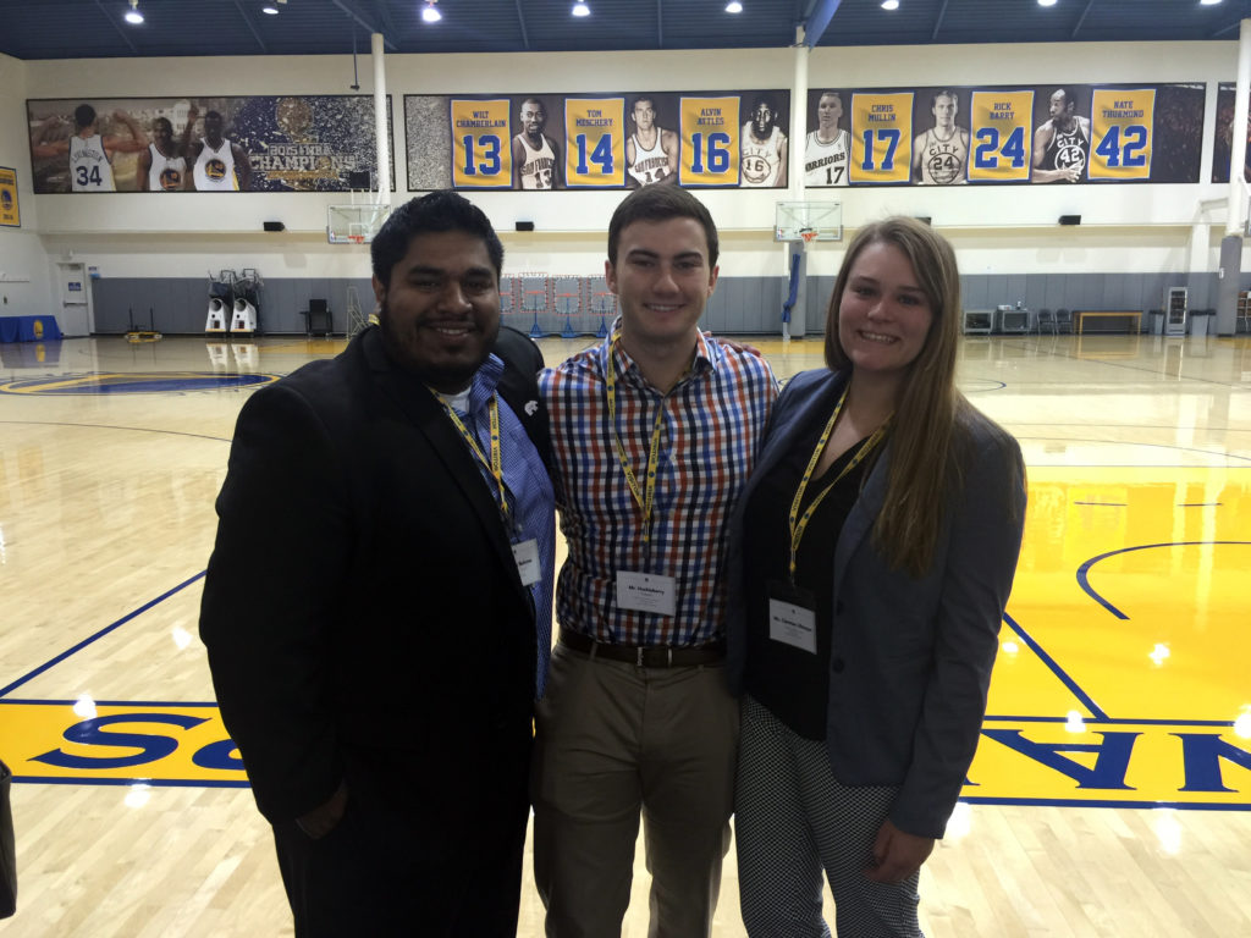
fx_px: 1048
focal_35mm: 29
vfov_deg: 48.2
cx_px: 626
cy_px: 469
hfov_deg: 61.7
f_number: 2.2
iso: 40
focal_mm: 4.15
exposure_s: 1/15
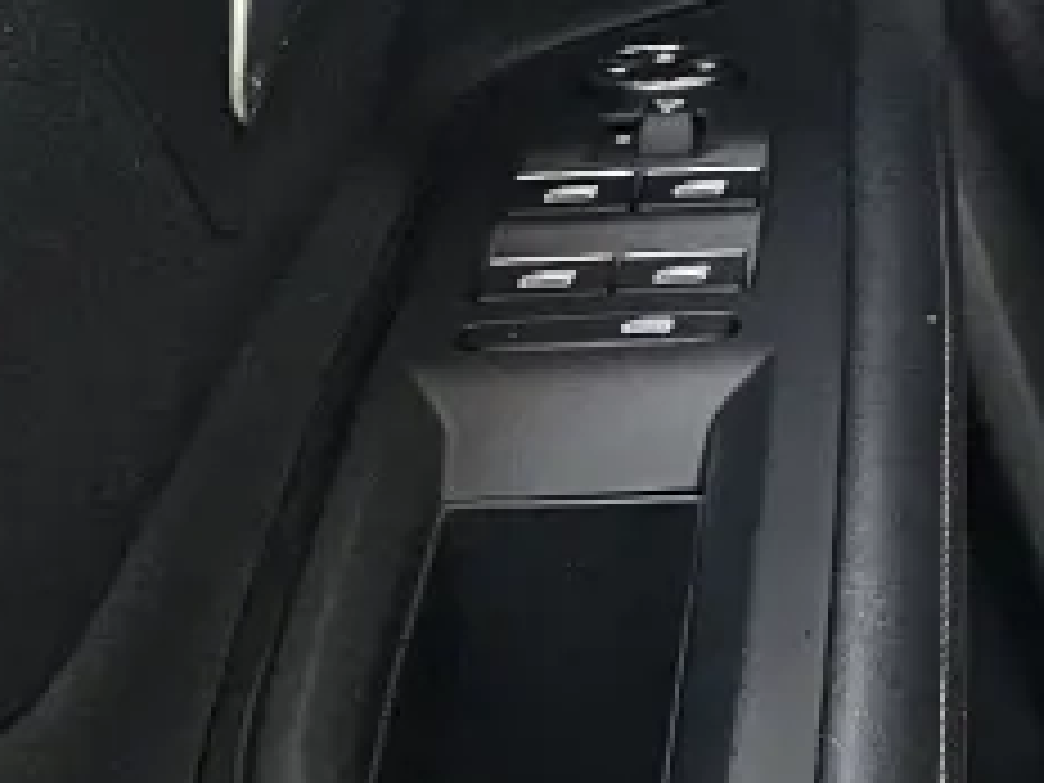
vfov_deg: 9.8
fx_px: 4313
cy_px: -684
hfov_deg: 10.1
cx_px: 3172
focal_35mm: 143
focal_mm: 6.3
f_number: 1.7
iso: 400
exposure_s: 1/100
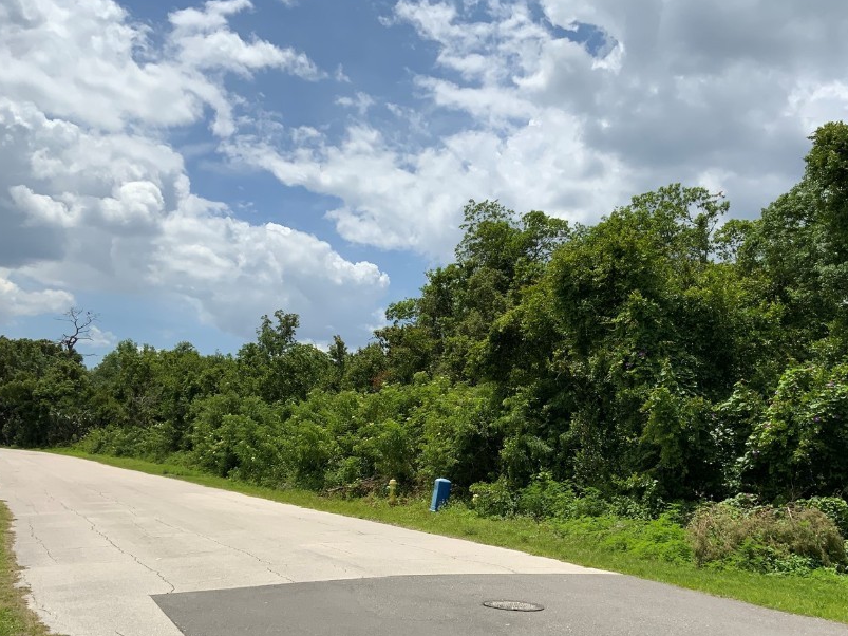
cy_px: 362
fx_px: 906
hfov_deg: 49.9
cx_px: 492
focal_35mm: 37
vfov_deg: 38.6
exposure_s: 1/4405
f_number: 1.8
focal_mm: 3
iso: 20
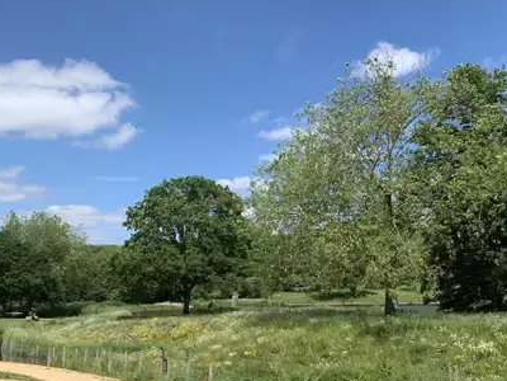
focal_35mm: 39
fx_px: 571
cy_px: 236
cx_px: 304
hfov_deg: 47.6
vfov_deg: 36.6
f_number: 1.8
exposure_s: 1/1845
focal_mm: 4.25
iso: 25
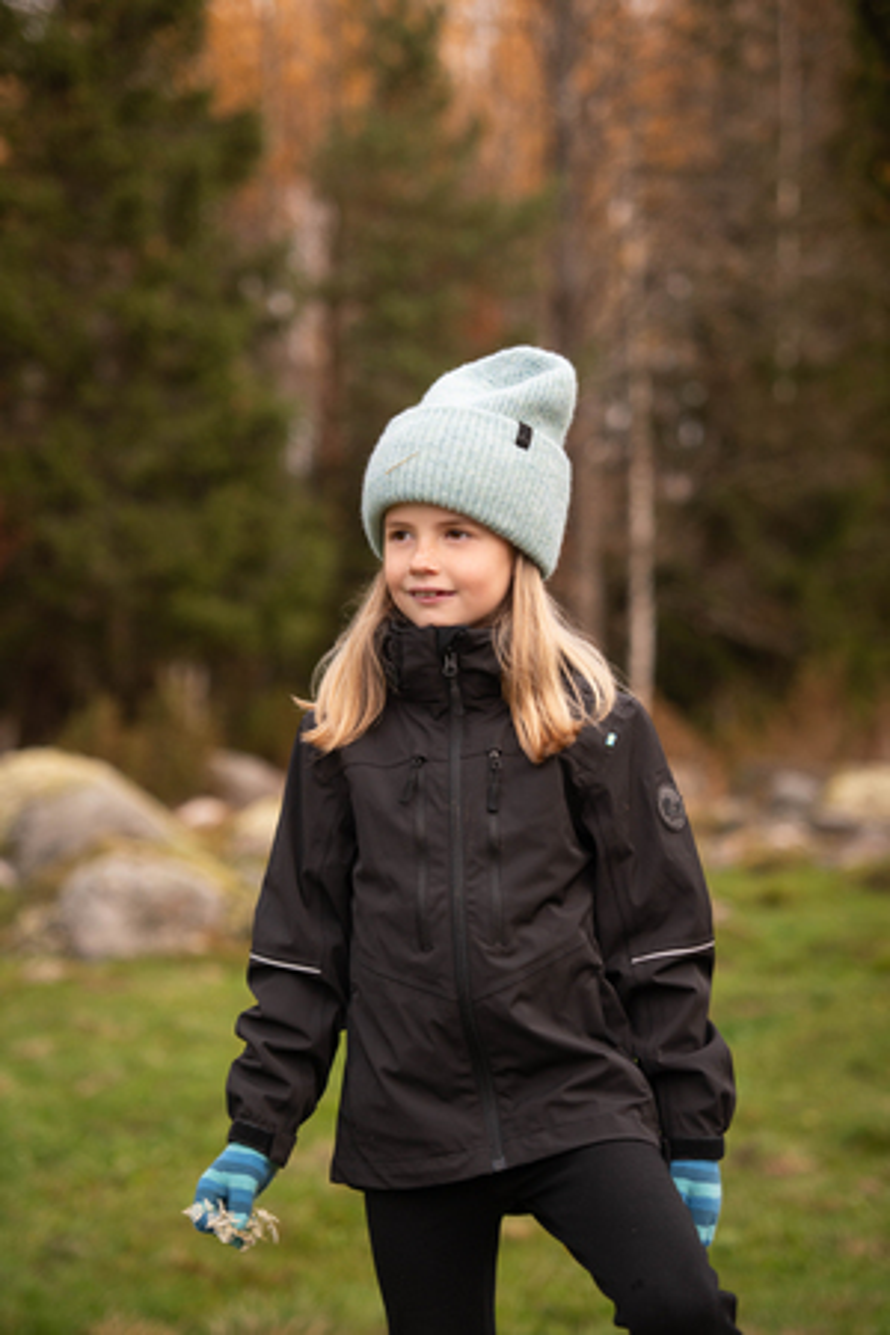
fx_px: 2892
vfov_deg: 26.0
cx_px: 445
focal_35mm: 78
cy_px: 668
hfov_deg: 17.5
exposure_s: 1/2000
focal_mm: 78
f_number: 3.2
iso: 800
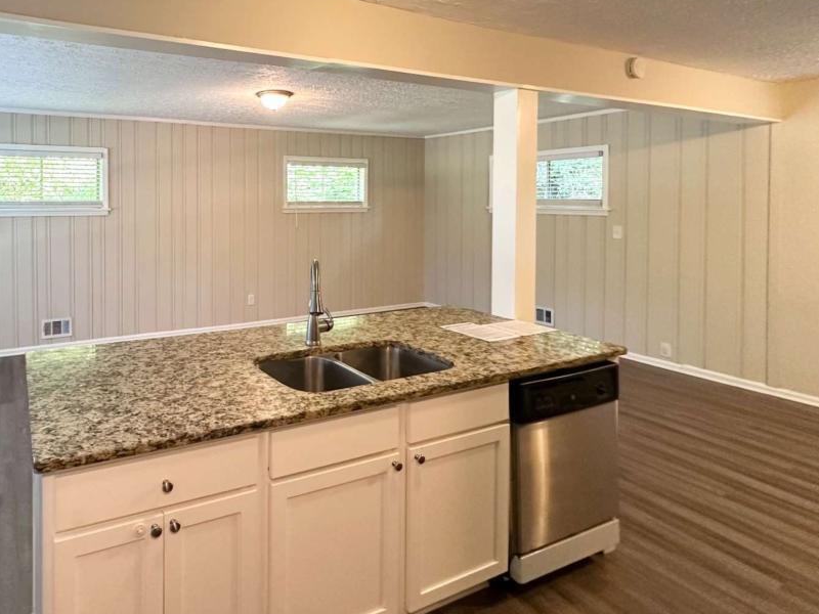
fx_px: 497
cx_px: 220
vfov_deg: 62.0
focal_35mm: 21
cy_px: 207
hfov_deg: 74.2
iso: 320
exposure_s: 1/60
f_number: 2.2
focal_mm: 2.22
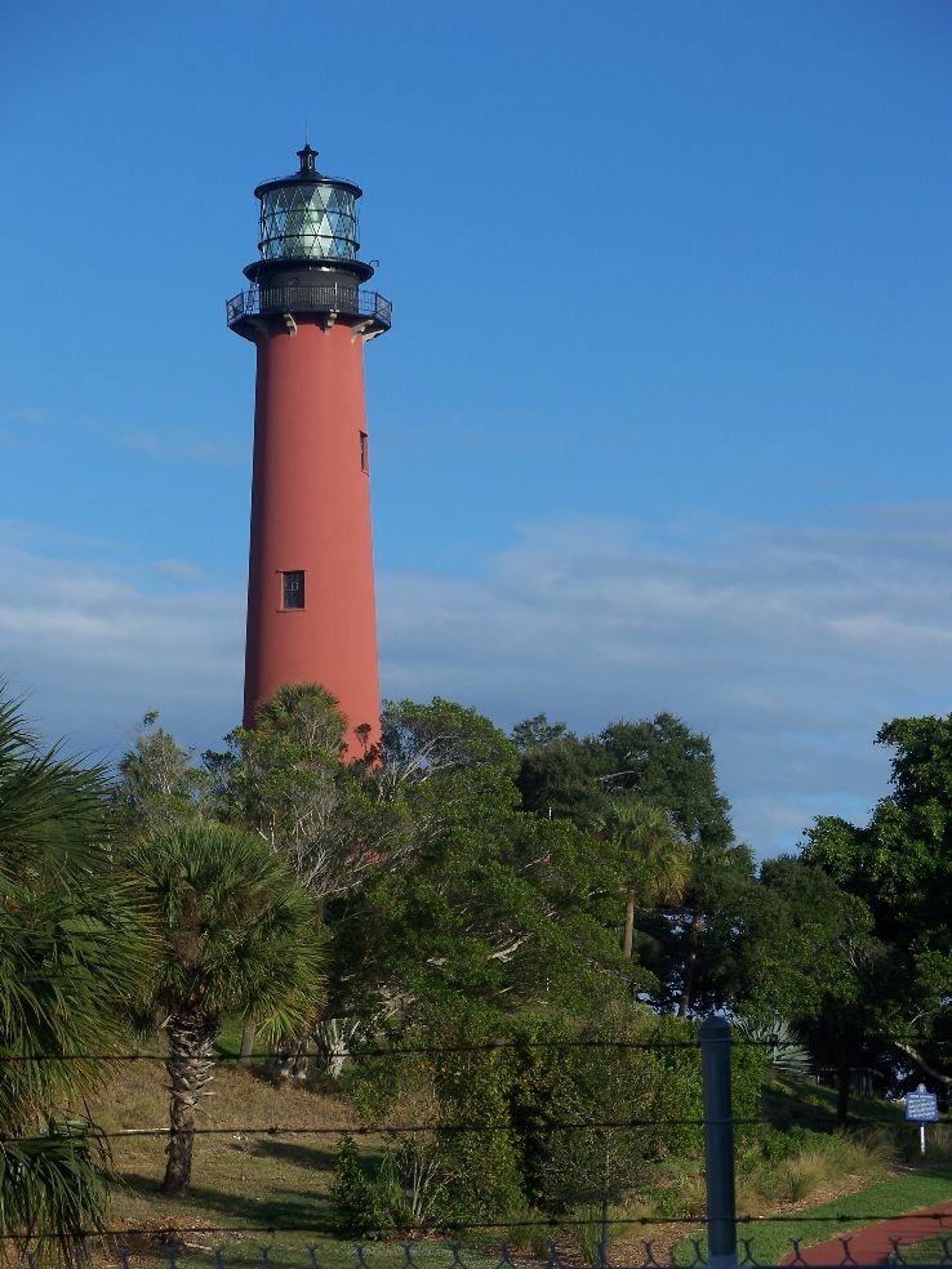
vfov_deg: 17.4
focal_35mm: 113
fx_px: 4144
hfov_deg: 13.1
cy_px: 634
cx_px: 476
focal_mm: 23.9
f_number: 5
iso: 64
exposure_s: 1/400
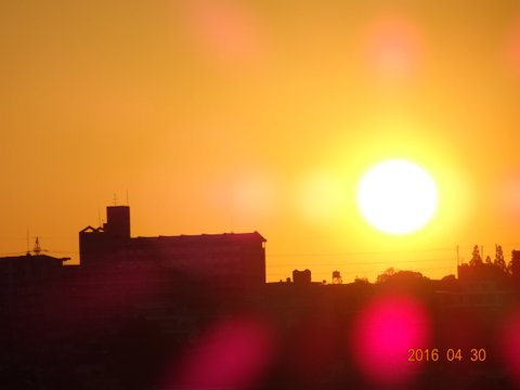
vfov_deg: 3.5
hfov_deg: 4.7
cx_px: 260
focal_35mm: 426
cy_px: 195
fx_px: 6399
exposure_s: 1/640
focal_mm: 72.78
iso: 80
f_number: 6.3
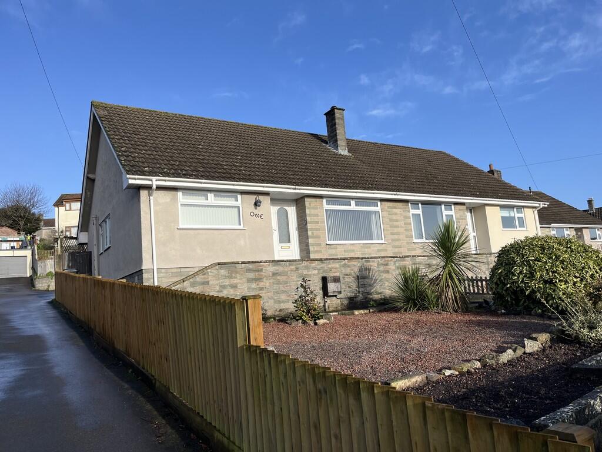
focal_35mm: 26
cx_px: 301
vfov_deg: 53.1
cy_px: 226
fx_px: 452
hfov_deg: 67.3
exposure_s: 1/2463
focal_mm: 5.1
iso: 50
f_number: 1.6
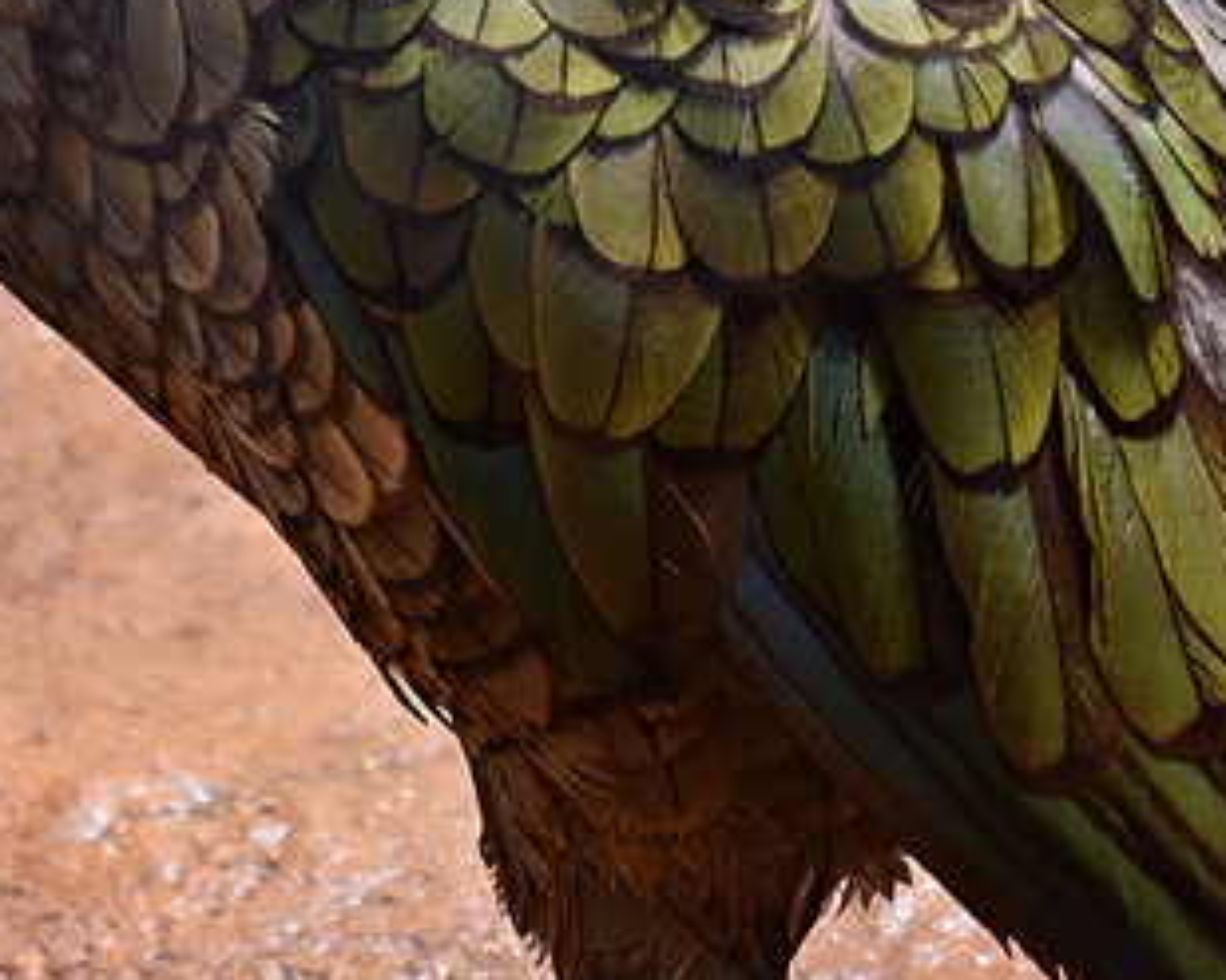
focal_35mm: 491
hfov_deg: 3.9
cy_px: -161
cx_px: 615
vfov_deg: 3.2
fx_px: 17794
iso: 400
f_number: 5.6
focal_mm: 105
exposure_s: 1/125
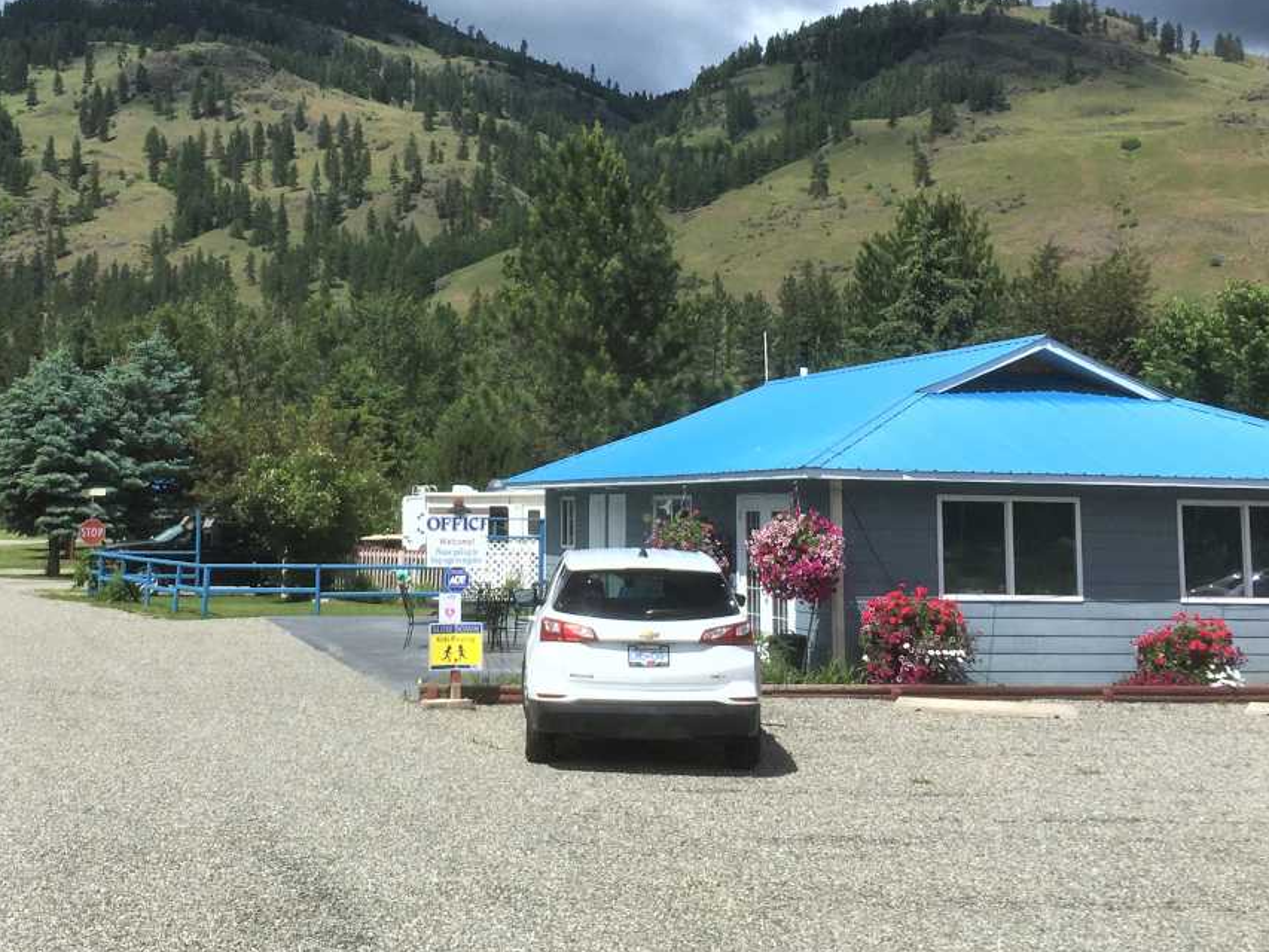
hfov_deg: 37.3
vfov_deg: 28.1
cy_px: 234
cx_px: 507
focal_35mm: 51
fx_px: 1870
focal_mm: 4.15
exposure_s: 1/2404
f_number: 2.2
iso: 25
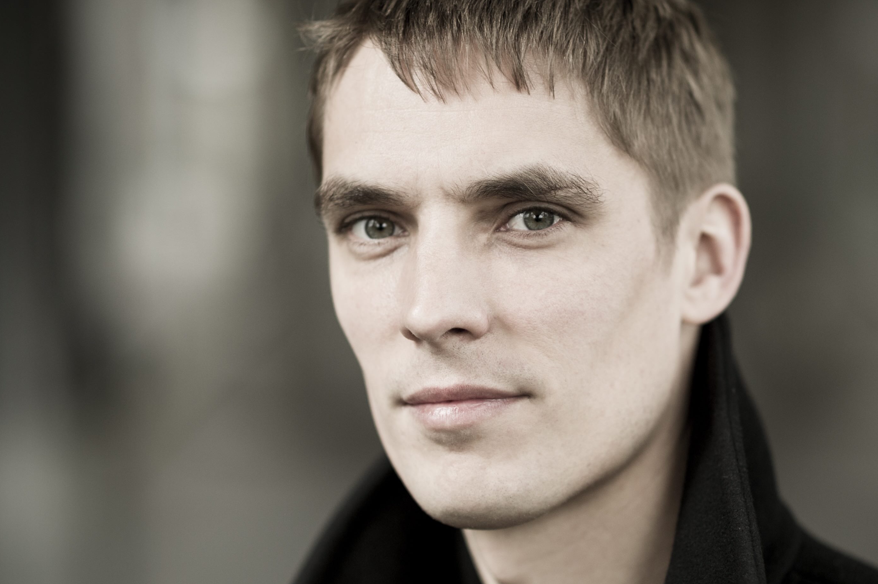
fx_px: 3193
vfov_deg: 10.5
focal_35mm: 131
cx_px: 527
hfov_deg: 15.6
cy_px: 351
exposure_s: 1/2000
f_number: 1.8
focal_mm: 85
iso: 400
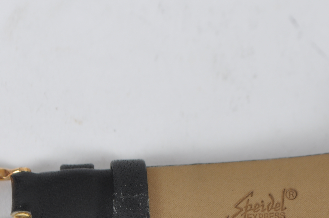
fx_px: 1387
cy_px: 205
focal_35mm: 152
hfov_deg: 13.5
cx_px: 205
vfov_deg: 9.0
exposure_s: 1/125
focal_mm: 48
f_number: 9
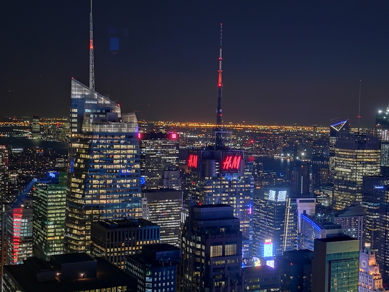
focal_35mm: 56
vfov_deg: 26.1
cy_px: 146
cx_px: 194
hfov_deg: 34.3
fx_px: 629
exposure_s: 8.76
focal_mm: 4.5
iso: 100
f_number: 2.2
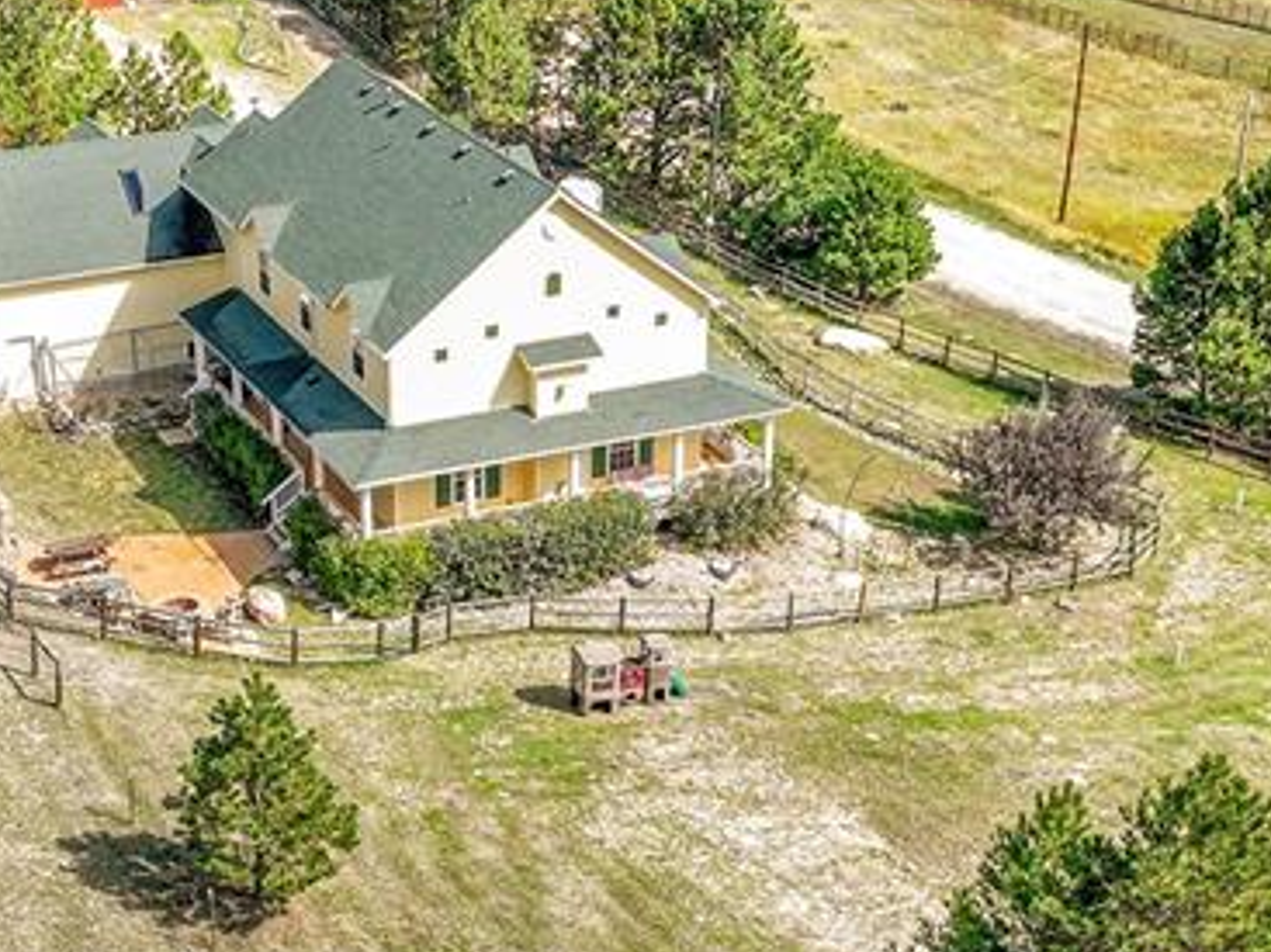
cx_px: 582
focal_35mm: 67
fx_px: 2459
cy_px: 722
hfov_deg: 29.0
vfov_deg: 21.7
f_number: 2.8
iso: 110
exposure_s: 1/1250
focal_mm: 12.29
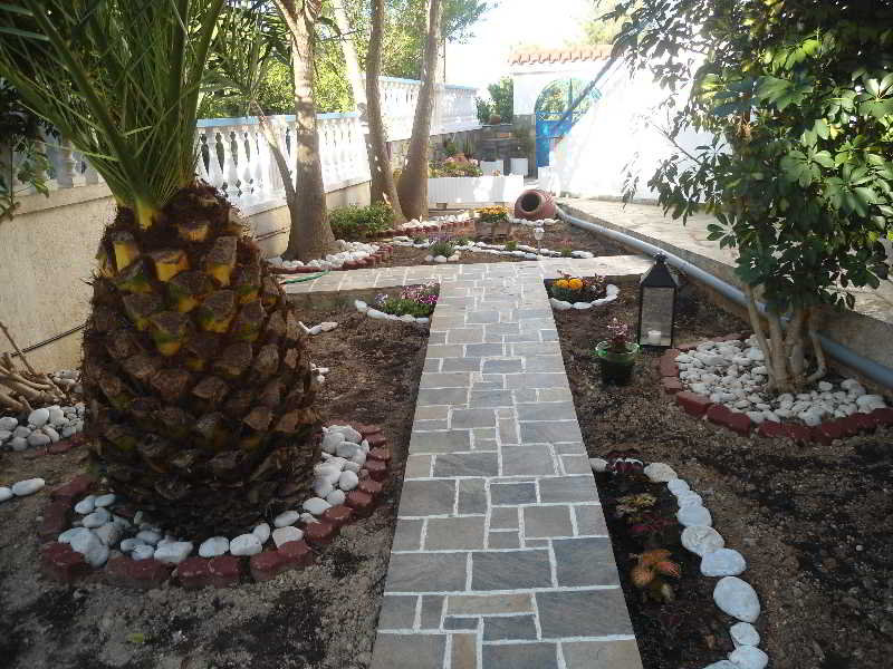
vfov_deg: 45.4
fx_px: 800
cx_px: 446
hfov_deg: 58.4
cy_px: 334
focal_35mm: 31
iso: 80
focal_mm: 5.6
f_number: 3
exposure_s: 1/160
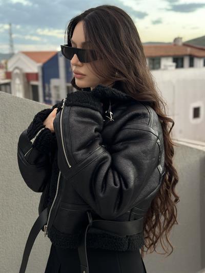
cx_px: 102
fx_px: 379
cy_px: 136
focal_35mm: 48
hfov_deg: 30.3
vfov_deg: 39.6
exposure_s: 1/60
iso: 125
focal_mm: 6.86
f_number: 1.78
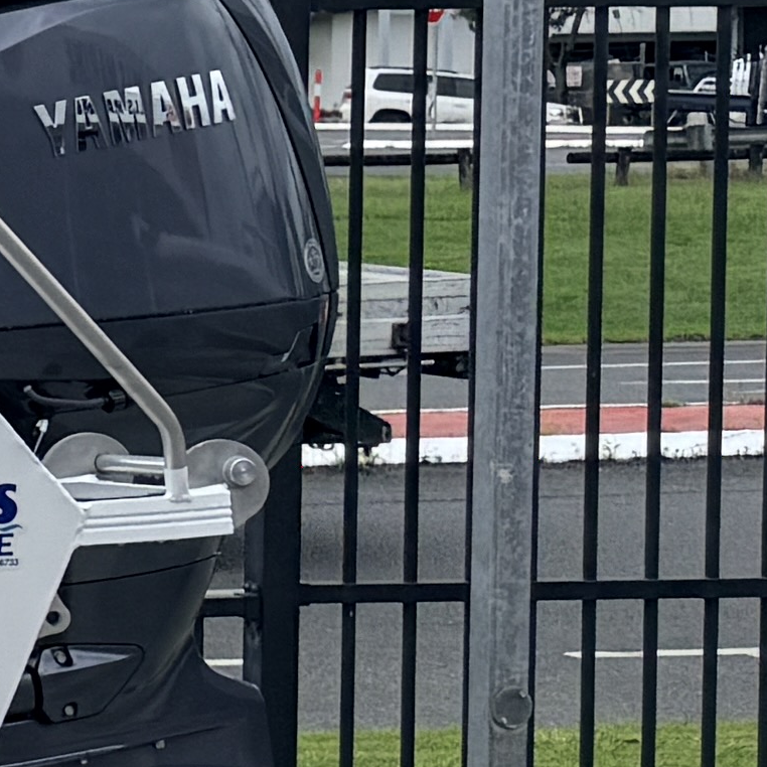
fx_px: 3986
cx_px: -2024
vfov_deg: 11.0
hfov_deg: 8.1
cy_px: 309
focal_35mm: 159
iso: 80
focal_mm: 6.76
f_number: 1.78
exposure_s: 1/3145
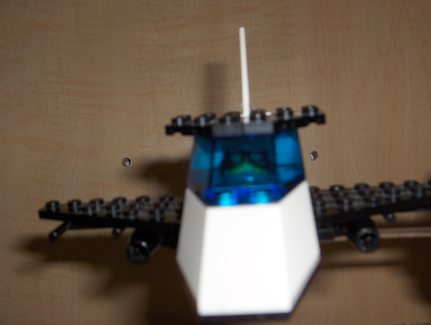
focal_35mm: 39
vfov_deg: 36.9
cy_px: 162
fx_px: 486
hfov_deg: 47.8
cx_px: 216
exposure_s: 1/60
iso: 100
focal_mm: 8
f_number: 4.8
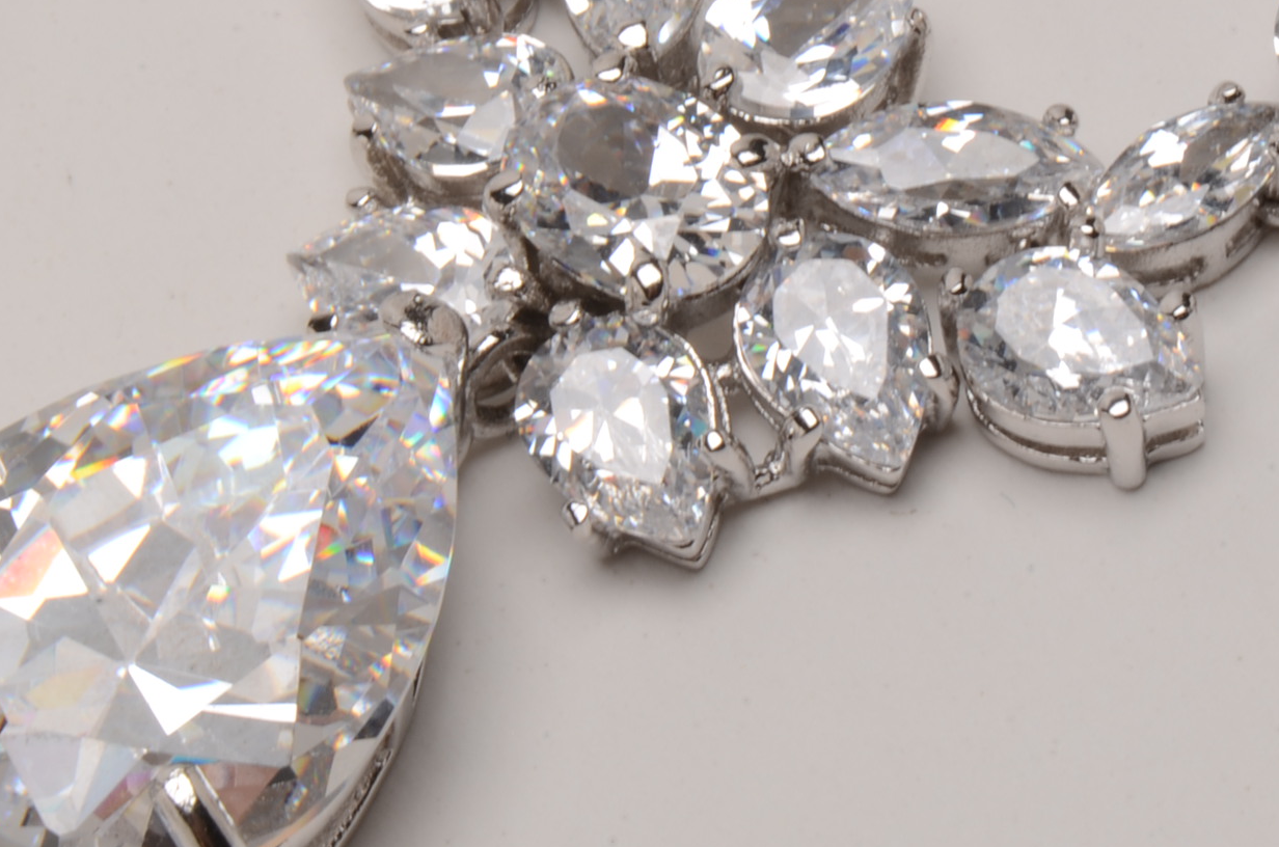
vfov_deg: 5.4
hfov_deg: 8.1
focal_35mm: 255
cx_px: 575
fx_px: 9041
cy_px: 203
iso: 100
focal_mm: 85
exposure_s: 1/125
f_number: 36
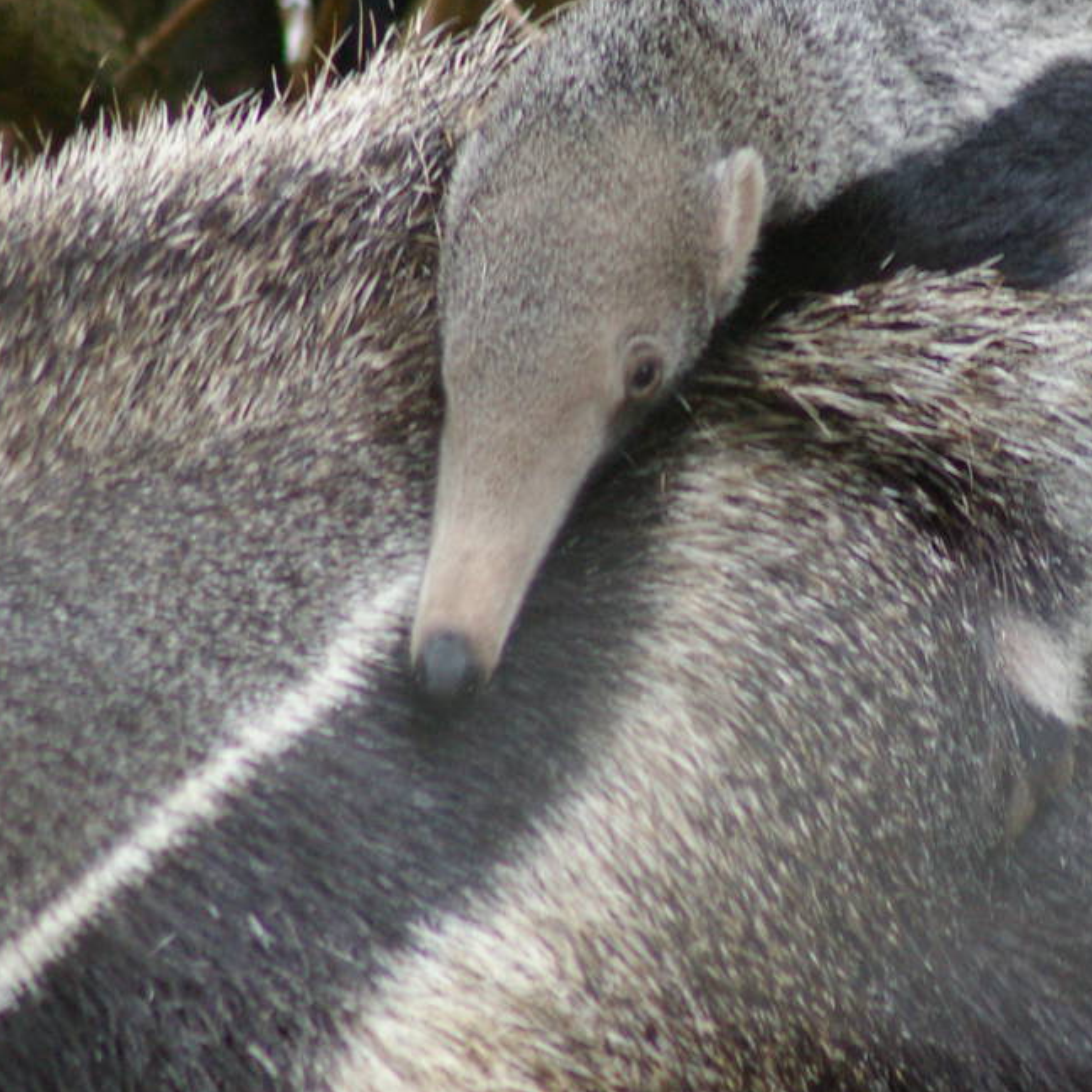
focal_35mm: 944
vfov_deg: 1.9
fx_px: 33692
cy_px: 283
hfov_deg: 1.9
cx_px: 816
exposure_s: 1/180
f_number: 5.6
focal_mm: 300
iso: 800
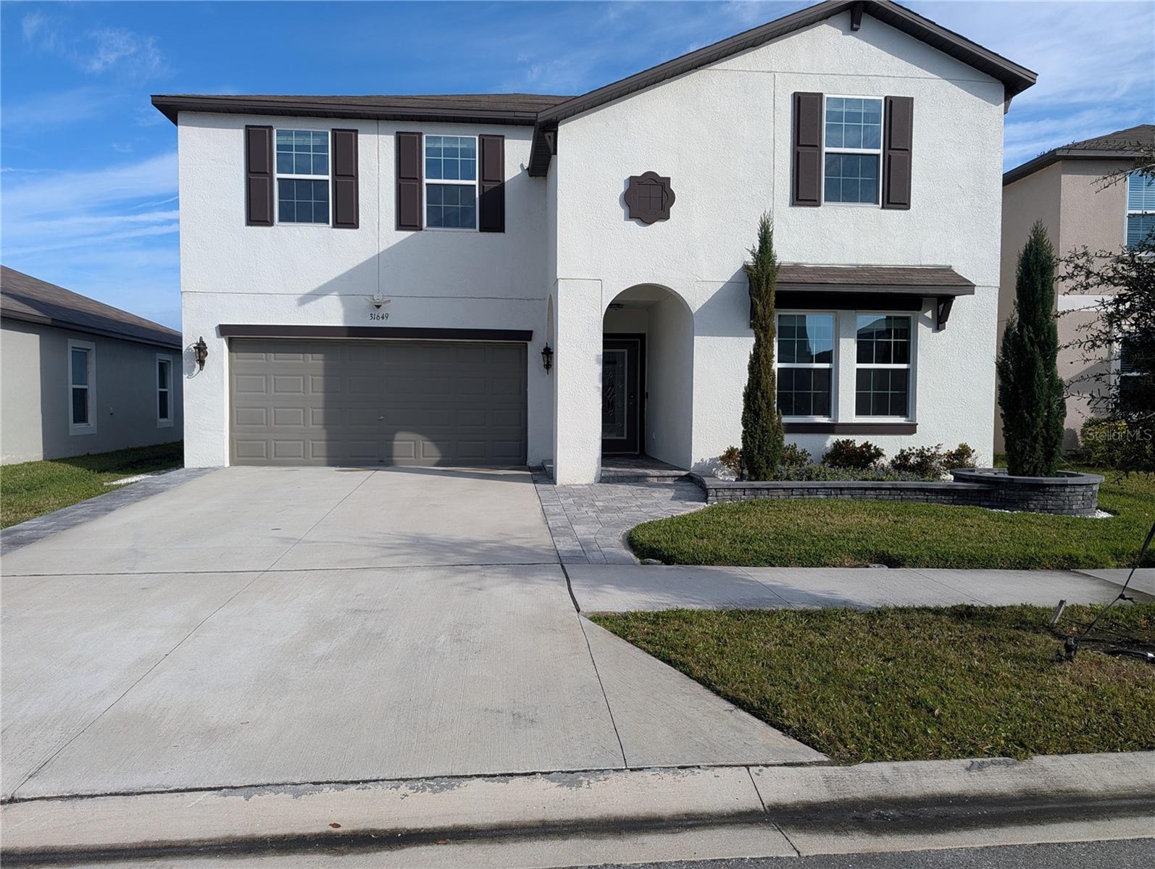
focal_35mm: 24
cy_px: 434
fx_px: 802
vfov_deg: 56.9
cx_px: 578
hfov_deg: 71.5
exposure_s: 1/1517
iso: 21
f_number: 1.68
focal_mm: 6.9
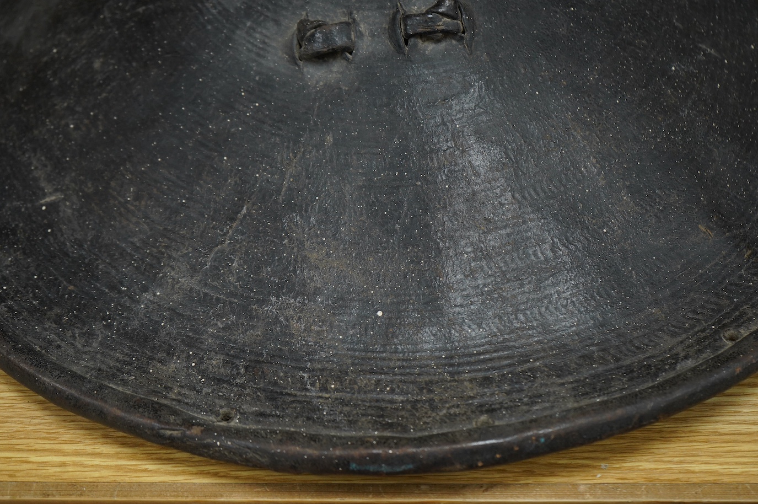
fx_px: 1199
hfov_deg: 35.1
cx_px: 379
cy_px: 252
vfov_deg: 23.7
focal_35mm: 57
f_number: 5
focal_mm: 57
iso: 1600
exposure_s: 1/160
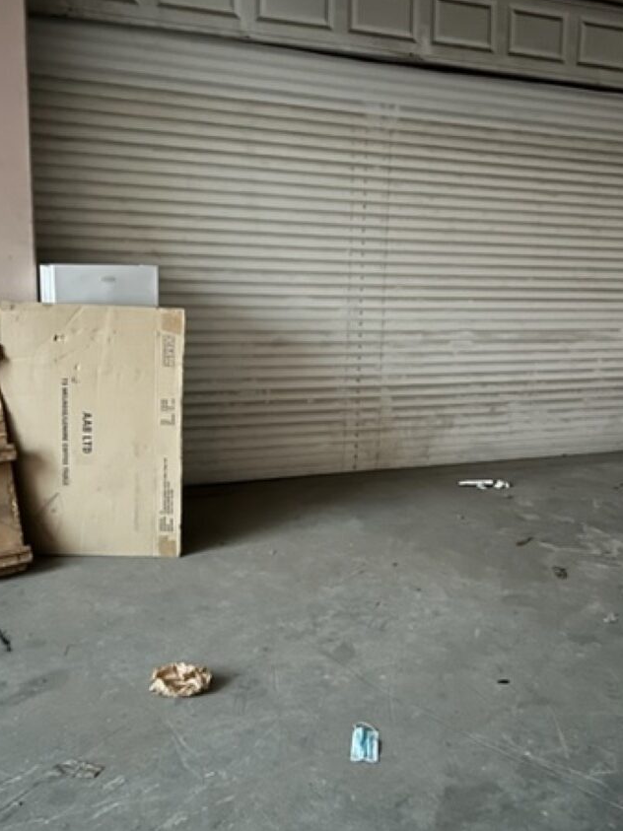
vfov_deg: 50.1
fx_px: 888
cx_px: 352
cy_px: 423
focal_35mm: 37
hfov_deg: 38.6
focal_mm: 5.7
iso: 800
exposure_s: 1/10
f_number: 1.5
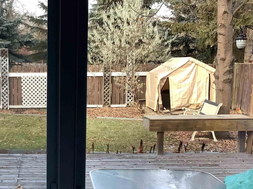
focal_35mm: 54
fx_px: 395
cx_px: 56
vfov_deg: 26.9
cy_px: 120
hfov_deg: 34.6
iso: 80
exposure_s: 1/120
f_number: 2.4
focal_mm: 3.3
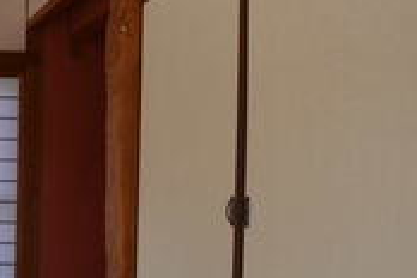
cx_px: -170
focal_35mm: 43
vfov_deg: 30.7
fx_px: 498
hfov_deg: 30.8
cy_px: 203
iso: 160
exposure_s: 1/200
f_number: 4
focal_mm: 10
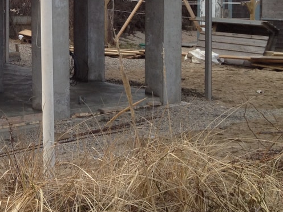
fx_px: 768
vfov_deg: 15.6
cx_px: -40
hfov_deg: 19.8
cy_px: 31
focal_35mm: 94
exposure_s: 1/219
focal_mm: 4.28
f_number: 2.4
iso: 50
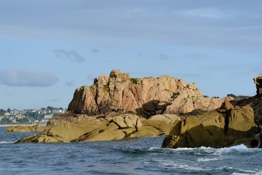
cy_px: 88
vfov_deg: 12.5
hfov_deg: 18.6
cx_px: 114
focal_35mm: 110
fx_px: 800
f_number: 10
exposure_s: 1/1000
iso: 400
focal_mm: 95
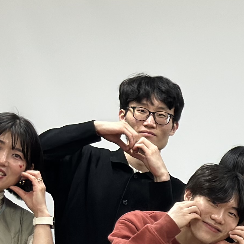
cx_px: 423
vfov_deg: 9.1
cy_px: 316
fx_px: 1515
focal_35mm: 190
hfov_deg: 8.9
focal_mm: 6.86
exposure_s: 1/60
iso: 100
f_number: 1.78
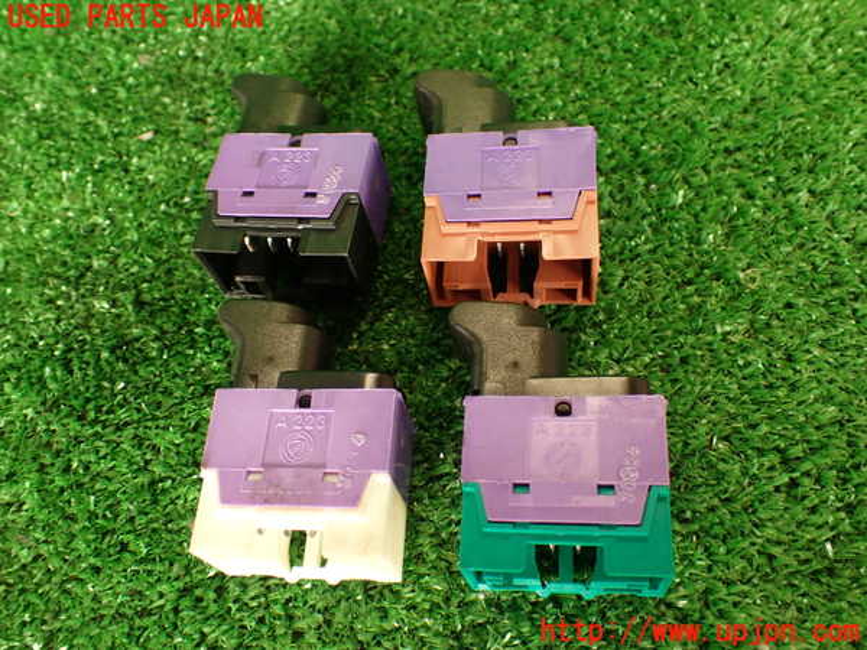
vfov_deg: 44.2
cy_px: 325
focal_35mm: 32
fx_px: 801
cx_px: 434
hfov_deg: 56.8
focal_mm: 5.79
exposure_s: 1/50
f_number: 2.4
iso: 200
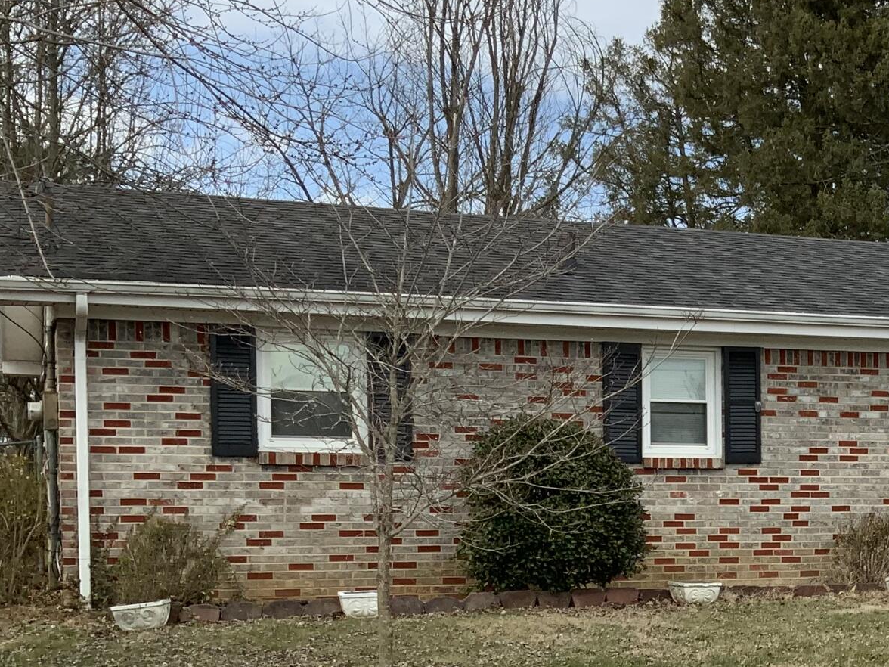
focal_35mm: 74
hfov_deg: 24.9
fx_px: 1900
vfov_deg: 19.6
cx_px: 914
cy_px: 587
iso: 16
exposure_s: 1/1311
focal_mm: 3
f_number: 1.8
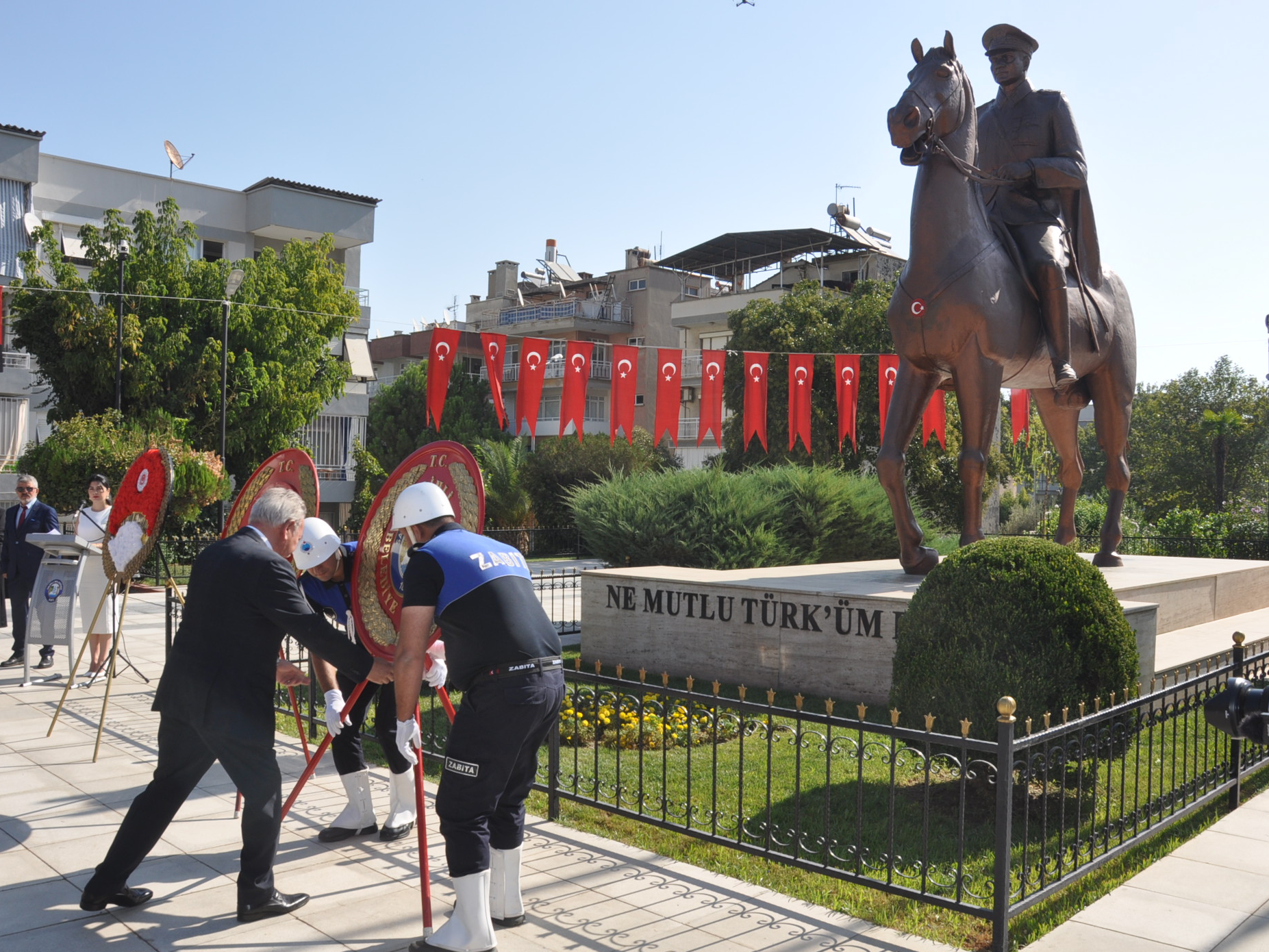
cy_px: 477
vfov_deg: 46.8
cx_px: 638
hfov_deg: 60.0
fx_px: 1100
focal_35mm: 30
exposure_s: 1/200
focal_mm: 18
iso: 200
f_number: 11
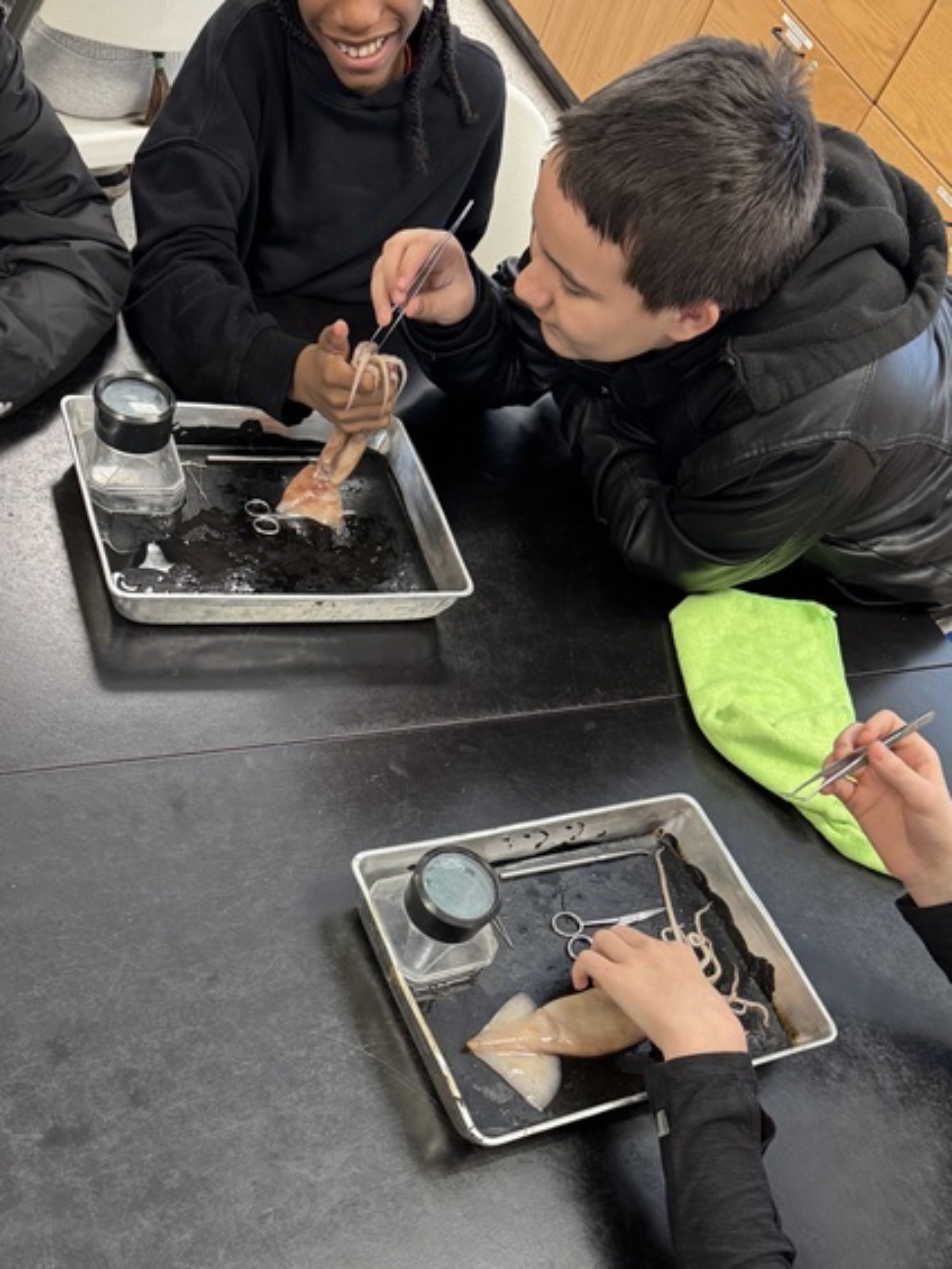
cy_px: 896
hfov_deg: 41.4
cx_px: 344
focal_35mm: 34
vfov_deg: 52.4
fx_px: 1246
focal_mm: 6.76
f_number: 1.78
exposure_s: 1/60
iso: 400
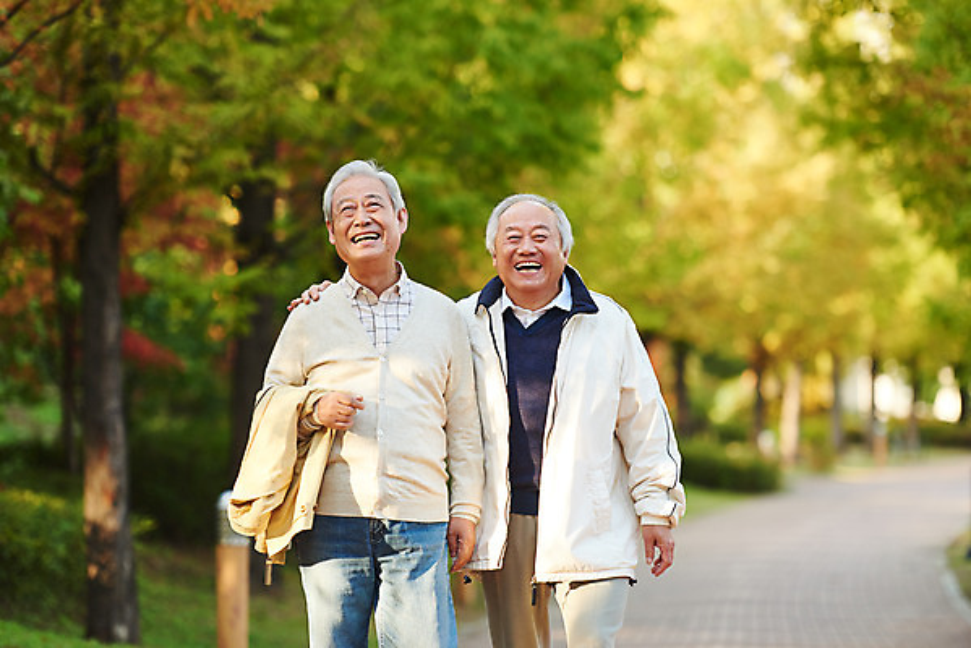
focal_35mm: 155
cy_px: 324
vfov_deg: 8.9
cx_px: 486
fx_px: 4183
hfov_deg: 13.2
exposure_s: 1/400
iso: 400
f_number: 2.8
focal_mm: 155
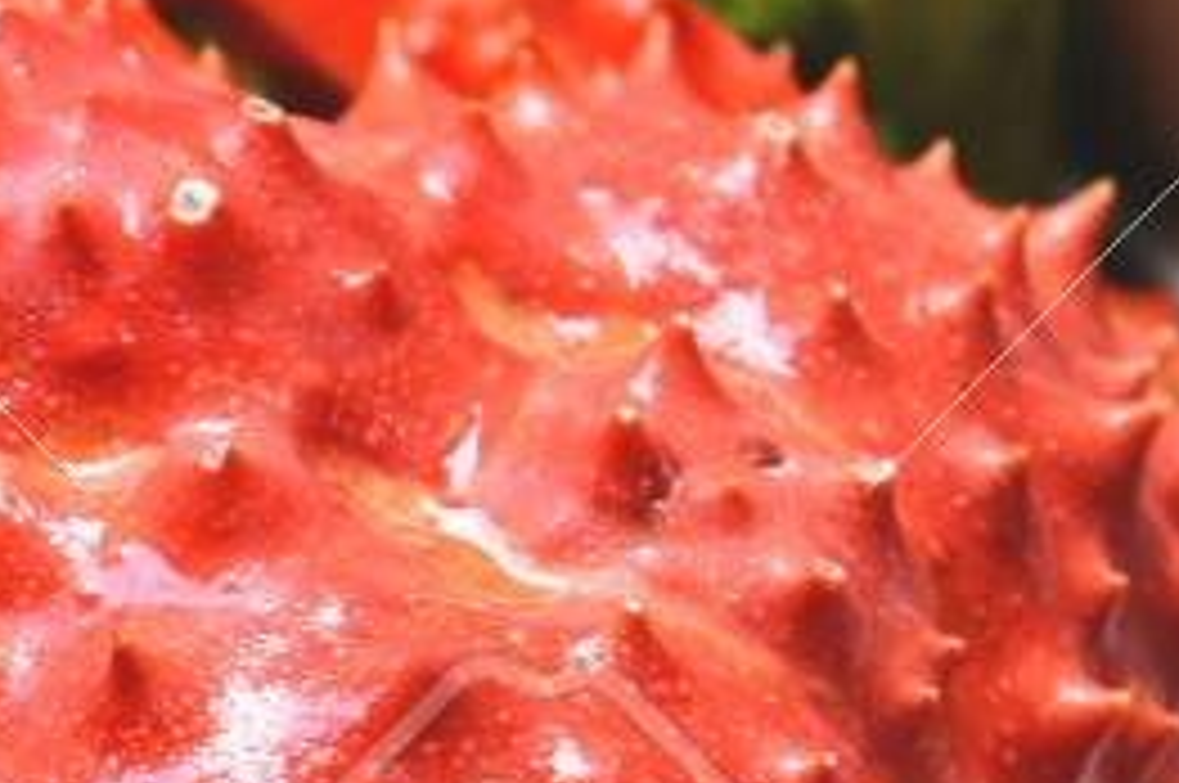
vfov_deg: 4.2
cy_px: 709
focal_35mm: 323
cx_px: -338
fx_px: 10565
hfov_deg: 6.3
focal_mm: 65
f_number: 5
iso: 400
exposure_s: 1/80
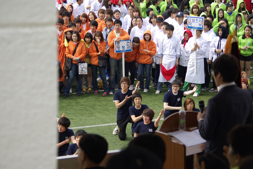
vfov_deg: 10.4
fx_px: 928
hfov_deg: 15.5
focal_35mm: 132
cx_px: 126
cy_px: 84
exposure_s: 1/180
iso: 100
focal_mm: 88
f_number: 5.6
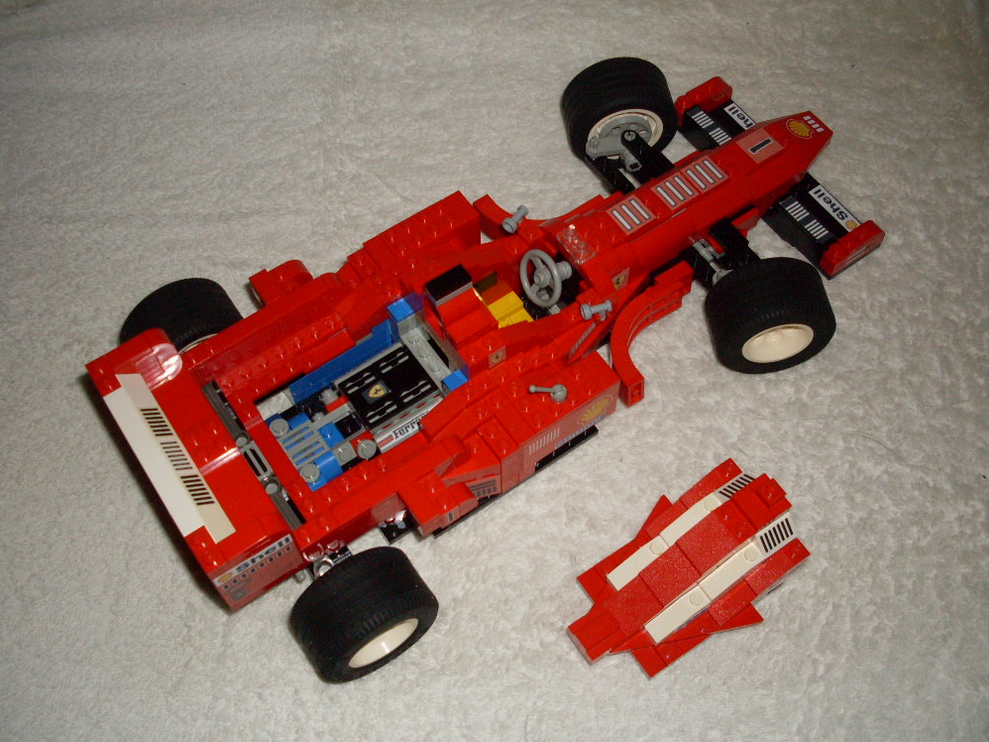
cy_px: 378
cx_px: 498
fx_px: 1114
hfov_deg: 47.9
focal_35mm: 39
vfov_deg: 36.8
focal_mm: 6.3
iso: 100
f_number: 2.8
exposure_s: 1/45
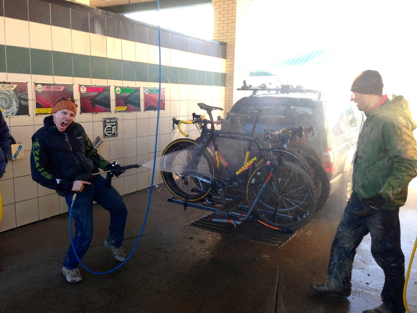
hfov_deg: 55.4
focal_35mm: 33
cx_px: 208
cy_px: 156
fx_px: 398
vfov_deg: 42.9
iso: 64
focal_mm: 4.13
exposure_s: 1/189
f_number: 2.4
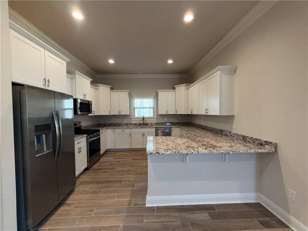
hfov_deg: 102.1
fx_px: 125
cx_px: 154
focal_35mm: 14
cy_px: 116
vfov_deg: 85.7
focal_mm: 2.22
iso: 100
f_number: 2.2
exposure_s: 1/120
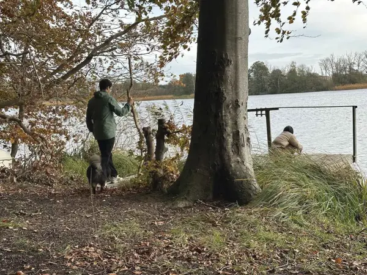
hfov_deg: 39.7
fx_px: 509
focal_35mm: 48
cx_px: 184
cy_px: 138
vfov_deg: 30.3
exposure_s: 1/681
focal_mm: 6.86
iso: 64
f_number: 1.78
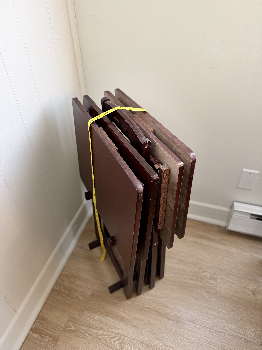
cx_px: 131
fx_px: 242
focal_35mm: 24
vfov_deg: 71.6
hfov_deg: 56.8
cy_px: 175
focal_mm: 6.76
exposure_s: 1/60
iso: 200
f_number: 1.78
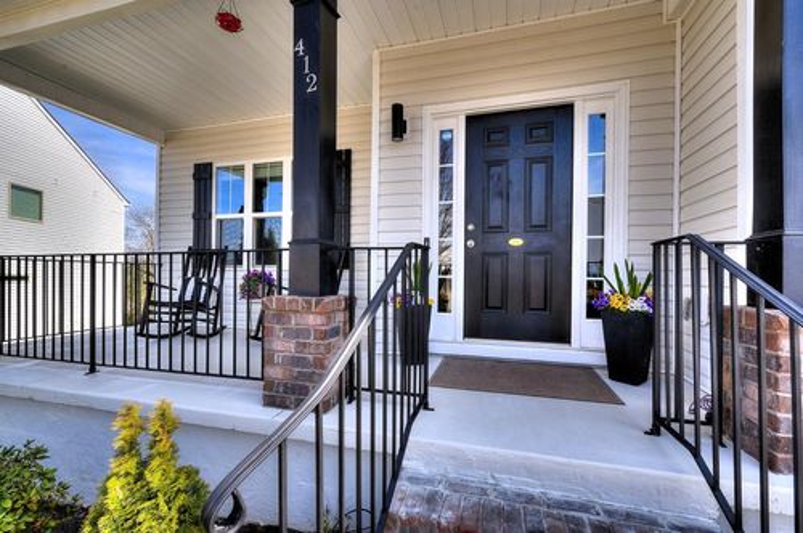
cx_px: 402
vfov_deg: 77.2
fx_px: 334
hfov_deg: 100.5
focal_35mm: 15
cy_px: 266
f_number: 11
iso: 400
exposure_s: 1/160
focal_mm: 15
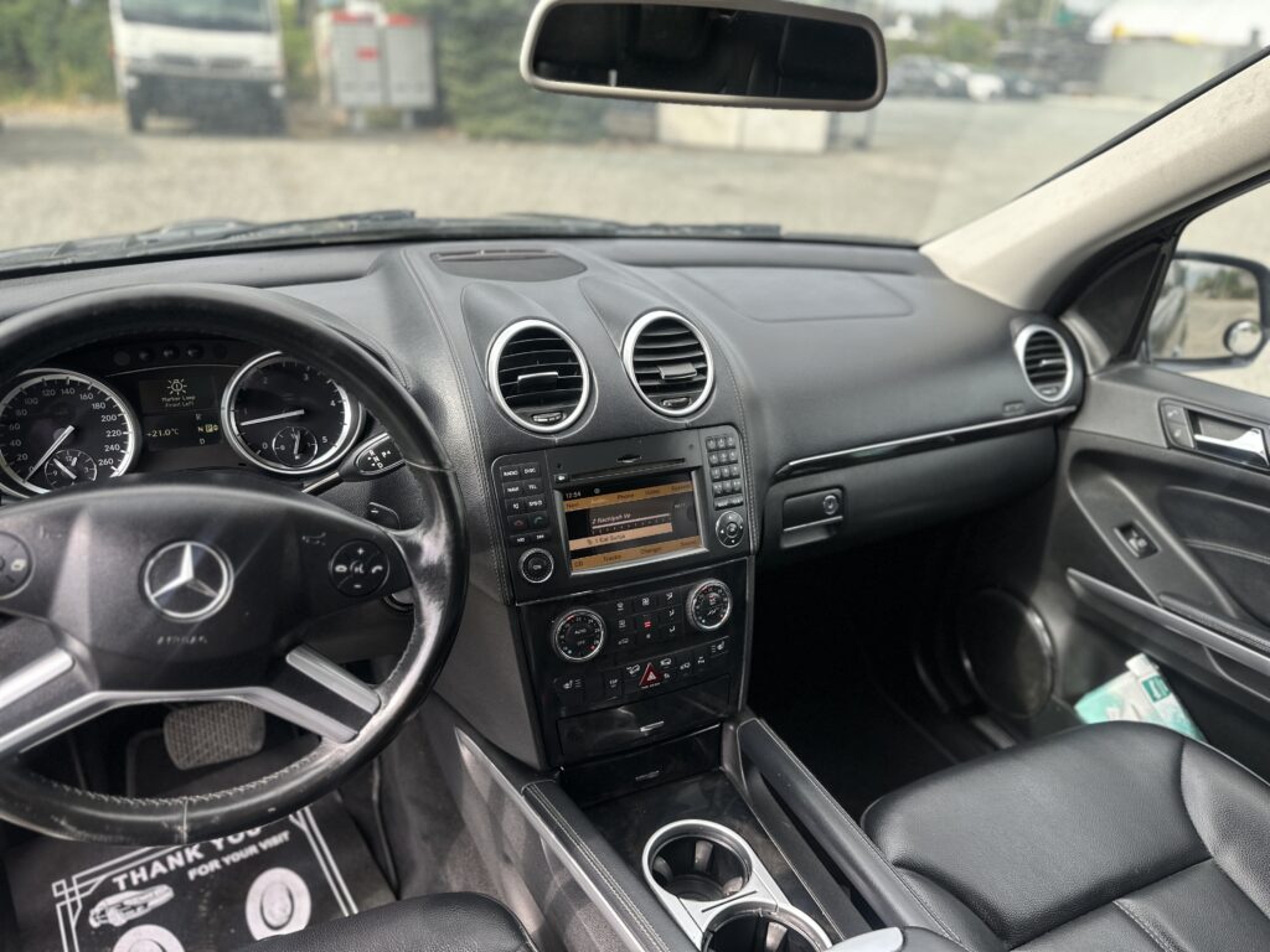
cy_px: 476
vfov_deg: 56.8
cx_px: 635
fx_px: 881
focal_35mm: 24
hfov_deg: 71.6
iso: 80
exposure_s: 1/503
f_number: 1.78
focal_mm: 6.86
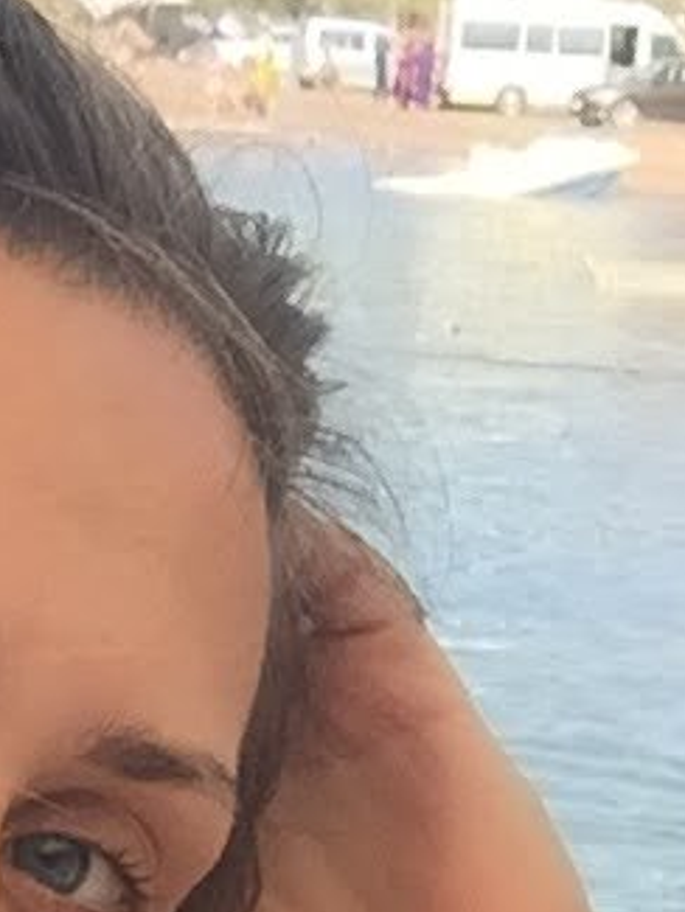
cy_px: 1518
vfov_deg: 14.6
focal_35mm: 122
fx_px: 3217
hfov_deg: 11.9
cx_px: -146
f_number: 2.2
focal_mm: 2.65
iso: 32
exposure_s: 1/215
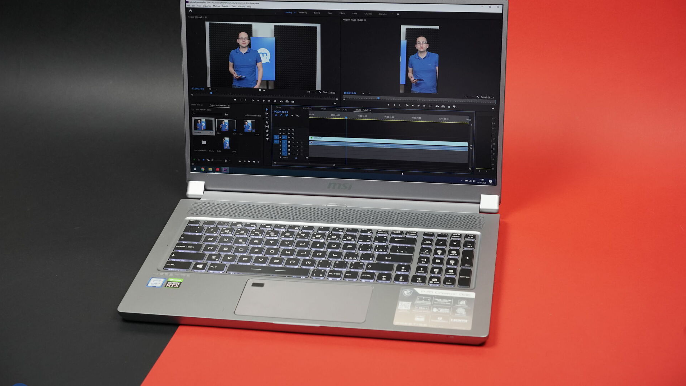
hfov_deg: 36.0
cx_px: 344
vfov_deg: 20.7
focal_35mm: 58
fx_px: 1055
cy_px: 186
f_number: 5.6
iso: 1600
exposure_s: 1/200
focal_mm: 55
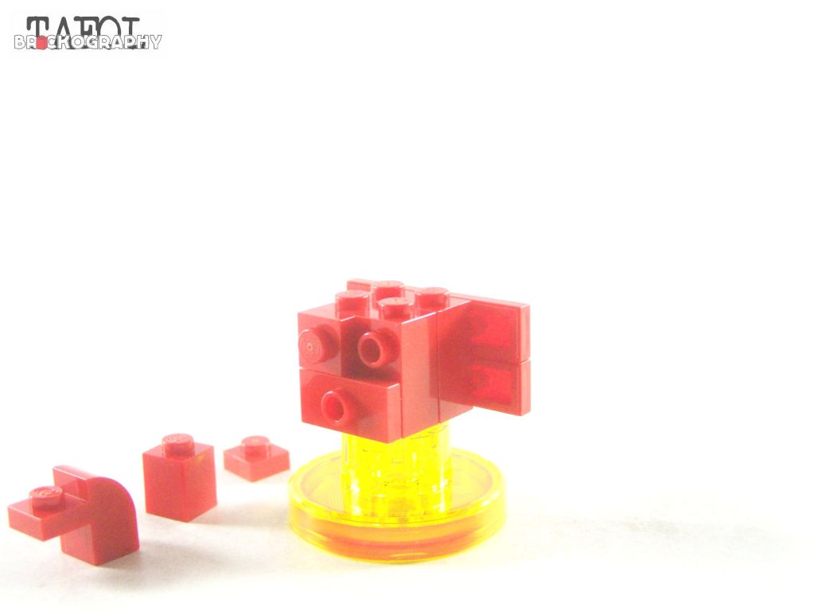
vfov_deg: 26.1
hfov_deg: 34.3
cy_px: 306
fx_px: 1318
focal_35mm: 56
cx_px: 408
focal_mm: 9.3
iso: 400
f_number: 3.1
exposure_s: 1/60
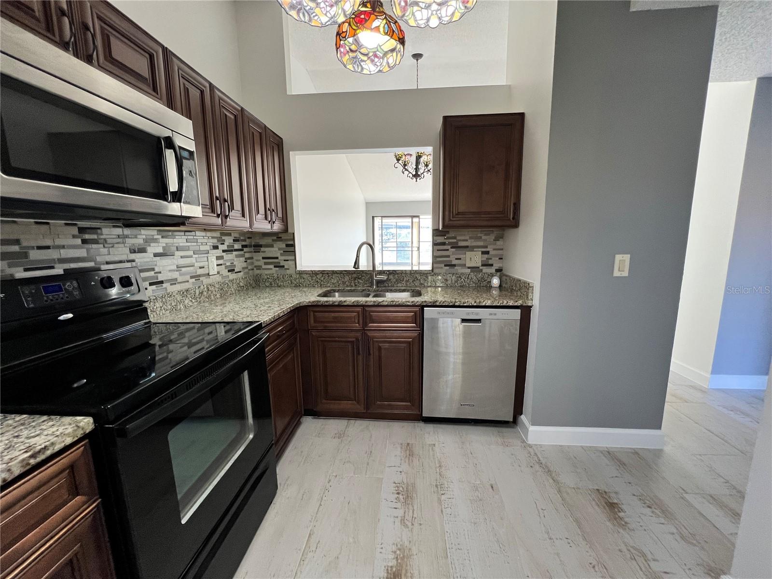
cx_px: 386
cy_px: 290
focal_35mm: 13
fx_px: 290
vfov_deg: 89.9
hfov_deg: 106.2
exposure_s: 1/120
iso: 200
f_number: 1.8
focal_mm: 1.57
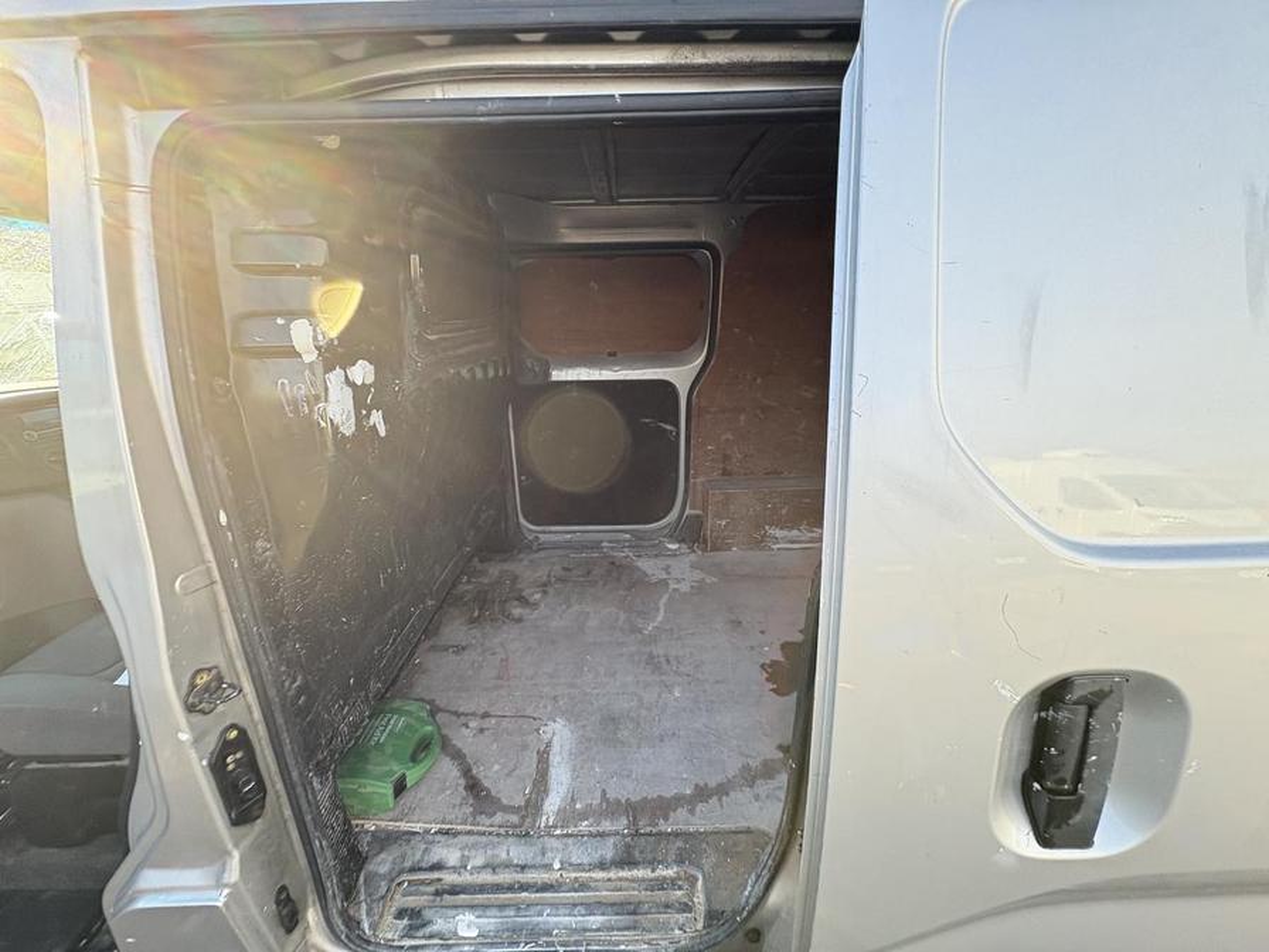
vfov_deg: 85.7
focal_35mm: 14
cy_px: 476
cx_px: 634
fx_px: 513
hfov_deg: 102.1
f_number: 2.2
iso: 125
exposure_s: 1/136
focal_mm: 2.22
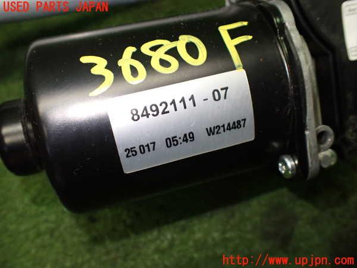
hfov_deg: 60.0
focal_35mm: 30
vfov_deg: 46.8
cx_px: 178
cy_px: 134
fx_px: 309
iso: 400
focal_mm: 5.4
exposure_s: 1/125
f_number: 2.3
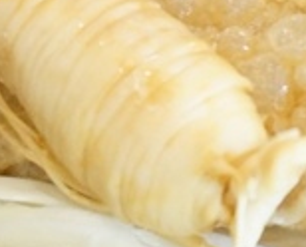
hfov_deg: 7.9
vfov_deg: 6.3
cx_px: -91
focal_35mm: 240
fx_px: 2183
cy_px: -169
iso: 3200
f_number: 5
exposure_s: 1/60
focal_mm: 33
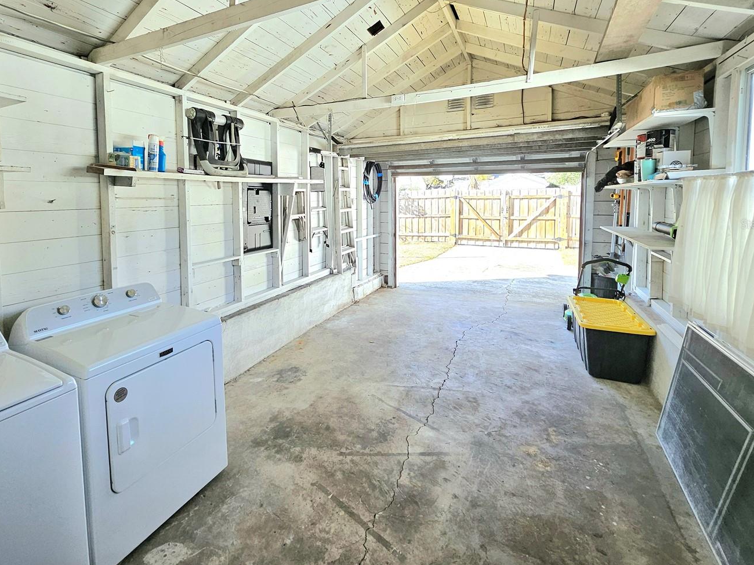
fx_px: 349
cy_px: 224
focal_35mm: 16
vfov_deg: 77.1
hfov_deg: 94.1
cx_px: 332
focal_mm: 1.74
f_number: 2.2
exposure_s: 1/120
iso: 50
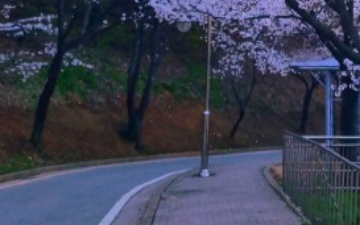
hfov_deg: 23.4
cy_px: -73
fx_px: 844
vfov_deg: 14.5
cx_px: 323
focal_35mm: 86
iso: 50
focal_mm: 5.4
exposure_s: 1/667
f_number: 1.8
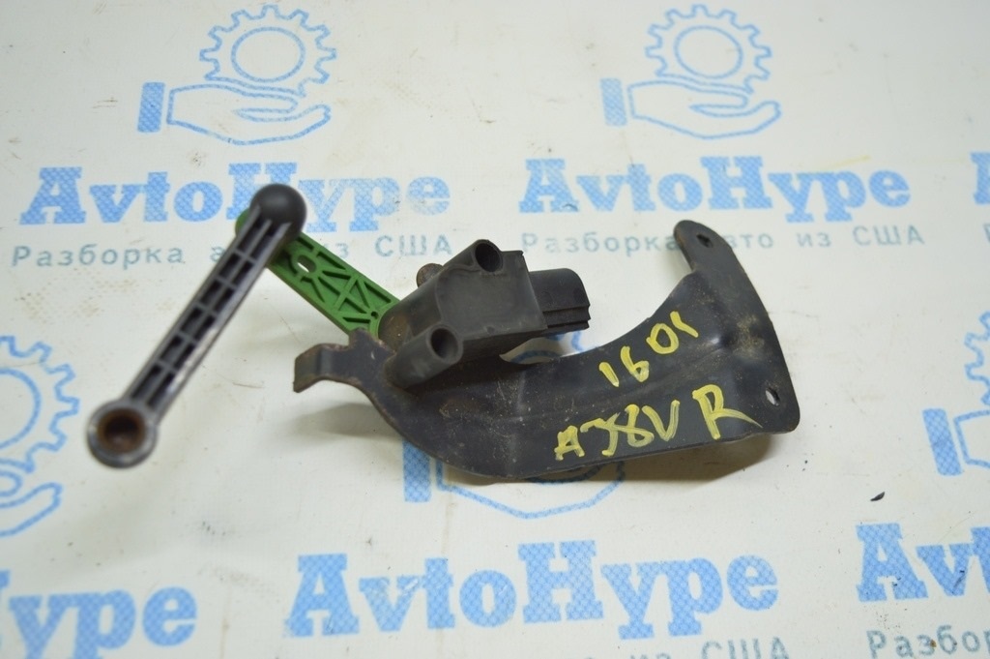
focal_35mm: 38
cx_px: 495
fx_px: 1030
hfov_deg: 51.3
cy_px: 330
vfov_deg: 35.4
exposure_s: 1/40
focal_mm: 25
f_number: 4
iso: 400
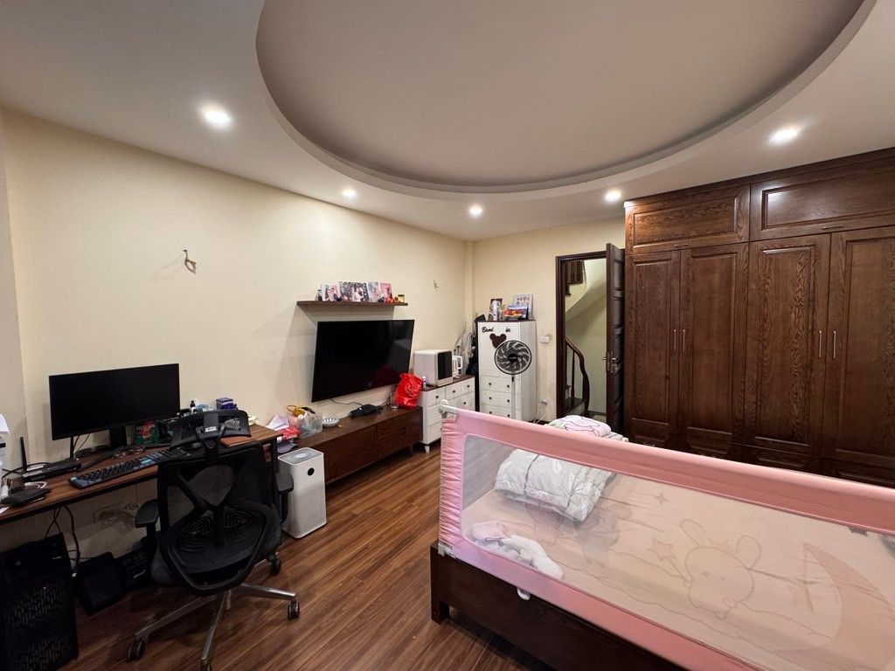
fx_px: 362
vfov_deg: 85.7
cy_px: 336
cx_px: 448
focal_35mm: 14
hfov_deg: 102.1
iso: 200
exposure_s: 1/50
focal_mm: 2.22
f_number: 2.2
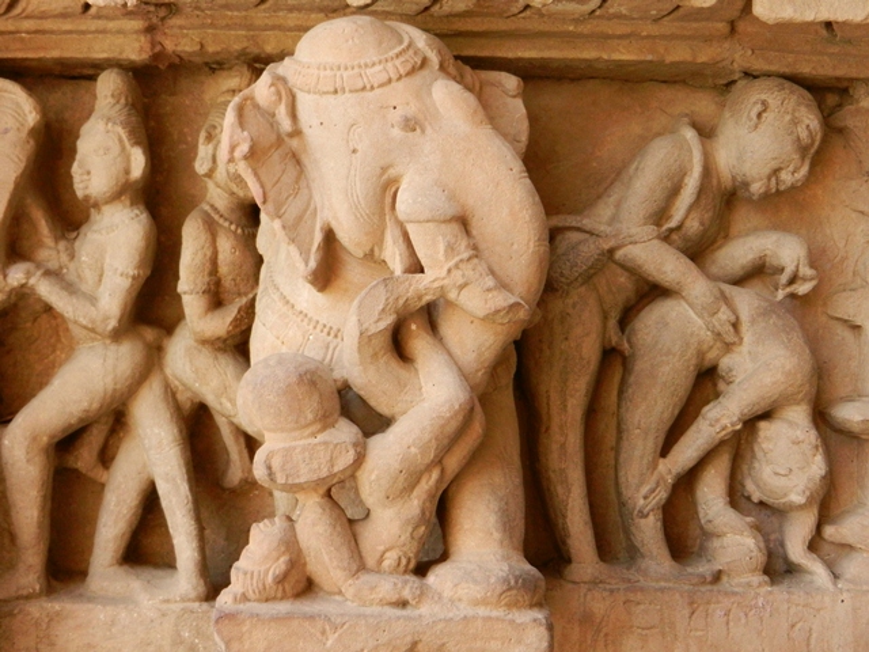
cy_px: 326
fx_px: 1331
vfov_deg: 27.5
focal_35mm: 53
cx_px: 434
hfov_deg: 36.2
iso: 640
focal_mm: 9.4
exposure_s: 1/250
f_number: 4.4
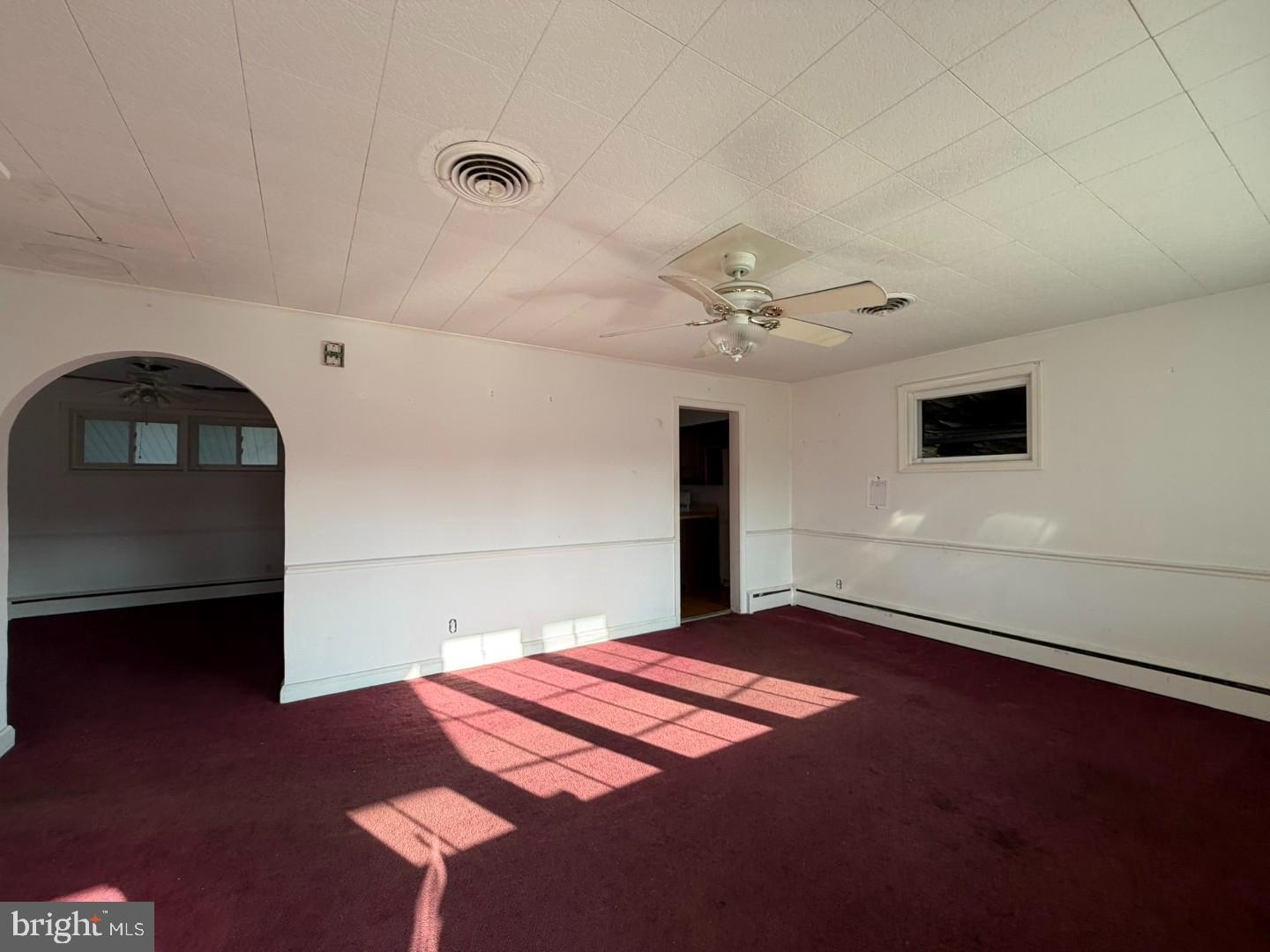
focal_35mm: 14
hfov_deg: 102.1
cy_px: 476
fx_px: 514
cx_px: 635
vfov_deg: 85.7
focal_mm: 2.22
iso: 64
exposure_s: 1/121
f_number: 2.2
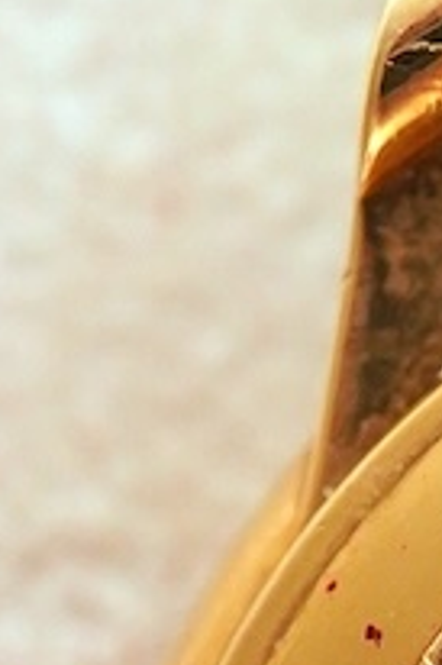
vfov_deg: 8.2
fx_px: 4538
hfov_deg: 5.4
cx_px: 1078
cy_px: 1031
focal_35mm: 246
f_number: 7.1
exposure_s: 1/100
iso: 2500
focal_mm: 30
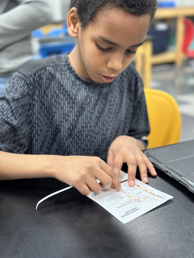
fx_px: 359
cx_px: 97
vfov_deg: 39.7
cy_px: 129
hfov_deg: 30.3
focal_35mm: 48
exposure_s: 1/60
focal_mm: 6.86
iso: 160
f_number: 1.78
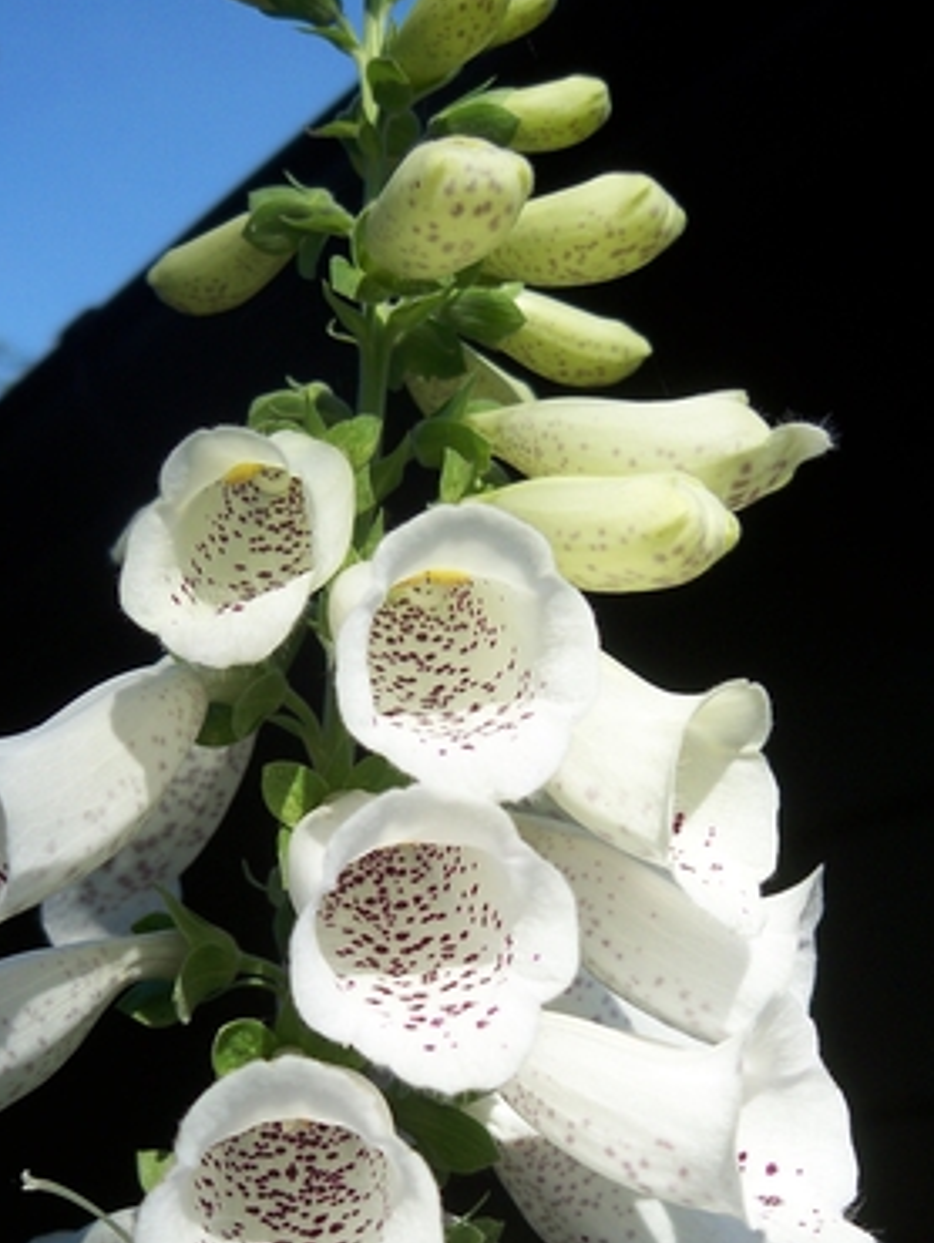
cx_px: 527
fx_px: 2156
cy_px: 961
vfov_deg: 31.5
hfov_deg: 24.4
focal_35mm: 60
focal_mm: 7.9
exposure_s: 1/640
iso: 64
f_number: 3.1
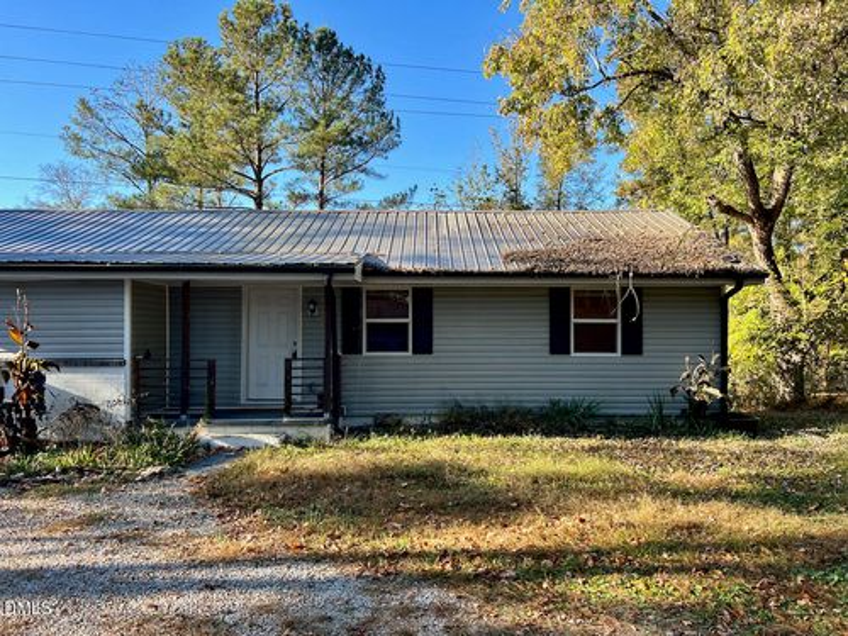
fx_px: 637
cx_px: 424
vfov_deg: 53.1
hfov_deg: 67.3
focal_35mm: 26
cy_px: 318
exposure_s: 1/561
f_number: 1.5
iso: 50
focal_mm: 5.7
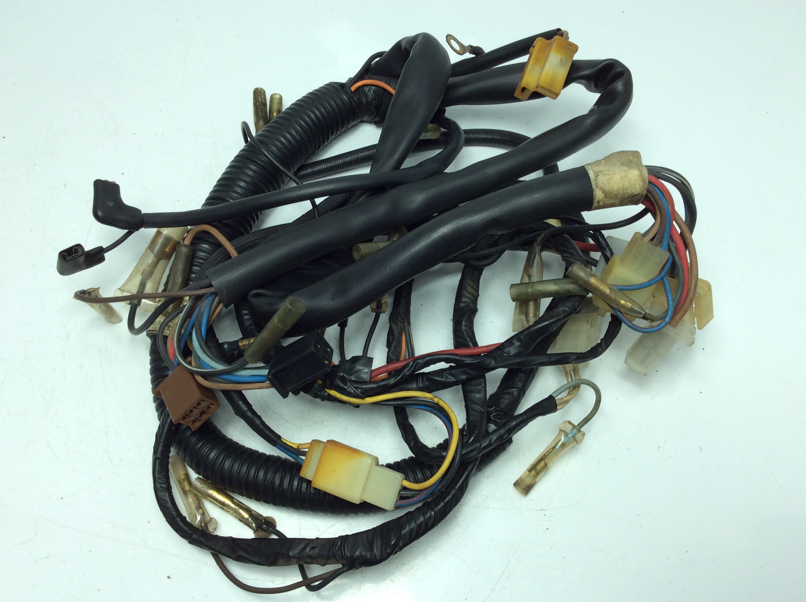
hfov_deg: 56.9
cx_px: 403
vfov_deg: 44.1
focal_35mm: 32
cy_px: 301
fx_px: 744
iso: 32
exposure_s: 1/256
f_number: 2.4
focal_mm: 3.3
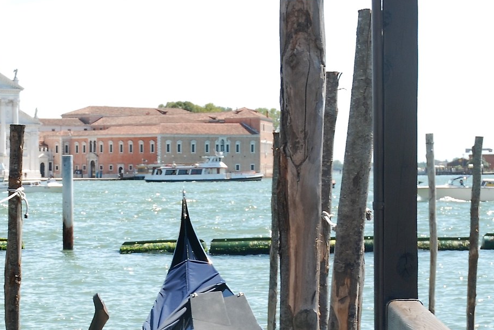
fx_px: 1841
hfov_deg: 15.1
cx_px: 62
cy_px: 376
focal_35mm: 134
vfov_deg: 10.1
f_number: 7.1
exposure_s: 1/200
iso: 100
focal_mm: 34
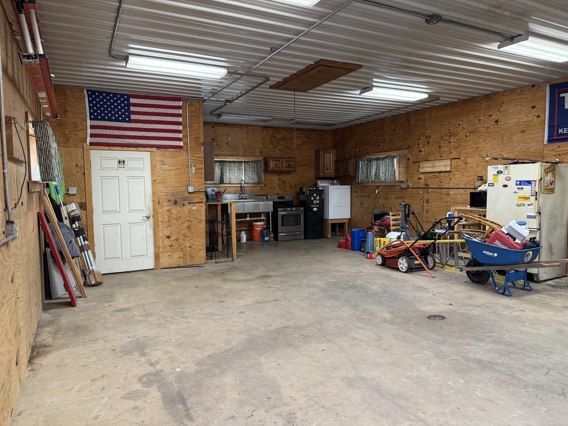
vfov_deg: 56.8
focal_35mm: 24
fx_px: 394
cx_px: 284
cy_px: 213
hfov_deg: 71.6
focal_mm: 6.76
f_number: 1.78
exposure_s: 1/60
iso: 250
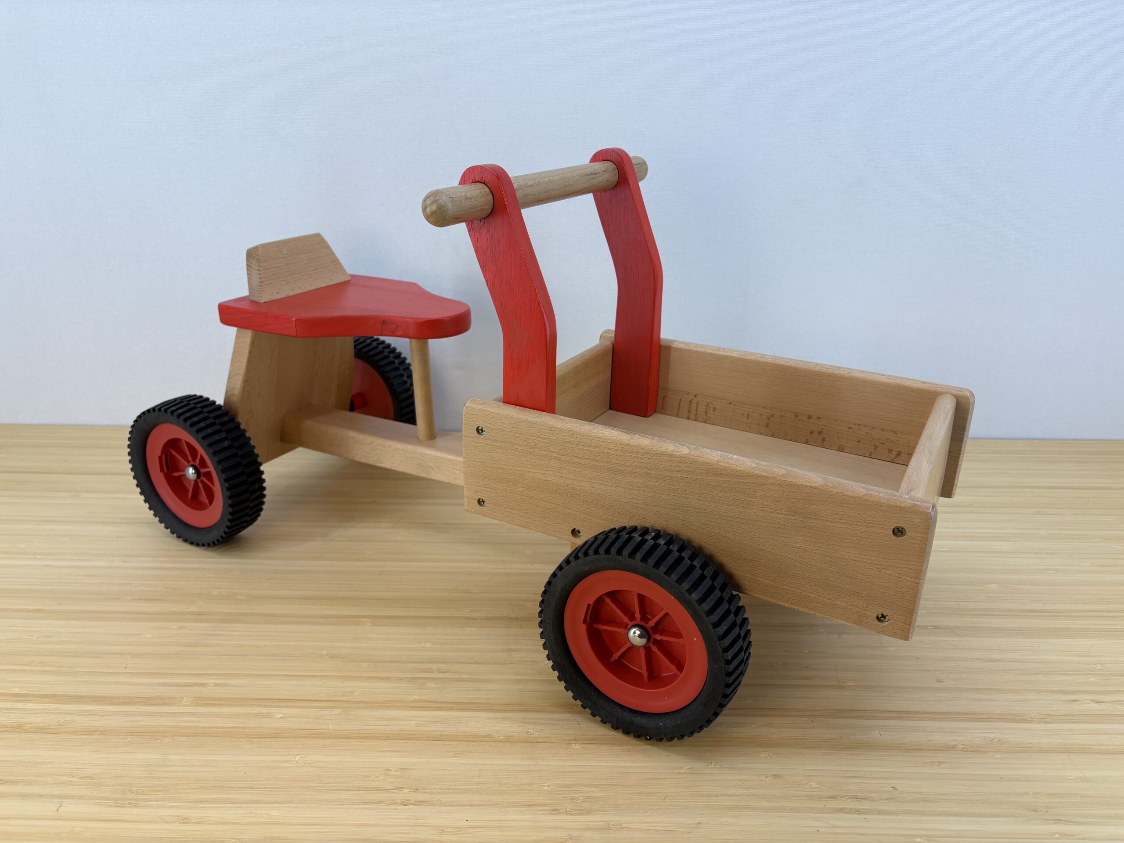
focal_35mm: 26
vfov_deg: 53.1
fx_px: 844
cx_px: 562
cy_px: 422
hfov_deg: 67.3
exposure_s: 1/233
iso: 40
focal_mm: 5.96
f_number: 1.6
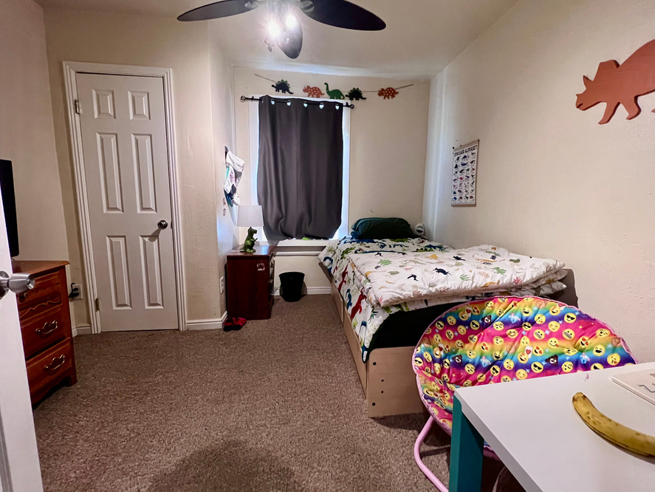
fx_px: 284
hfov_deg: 98.1
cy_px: 239
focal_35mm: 15
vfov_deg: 81.8
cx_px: 345
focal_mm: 1.57
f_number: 1.8
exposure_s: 1/60
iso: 800
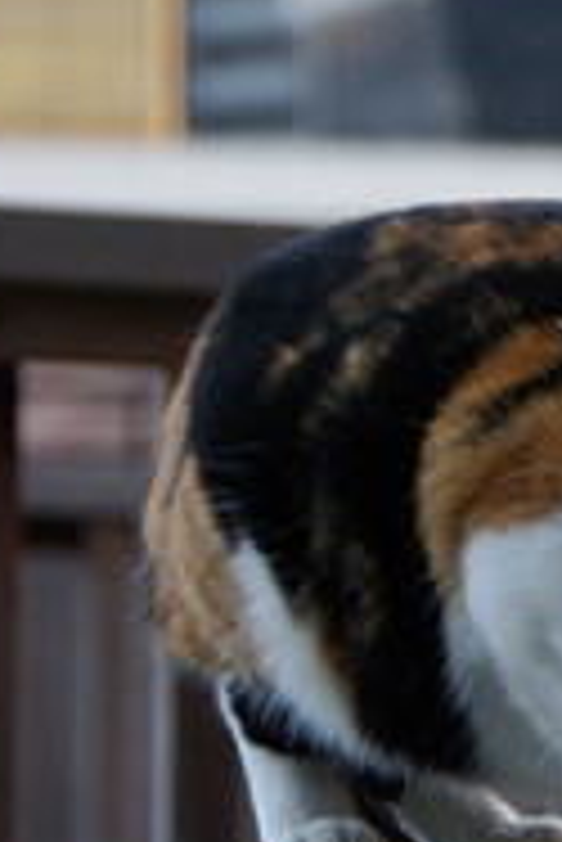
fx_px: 6567
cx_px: 609
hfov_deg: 4.9
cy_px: 86
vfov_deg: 7.3
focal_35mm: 281
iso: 560
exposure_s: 1/60
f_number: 5.6
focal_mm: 77.5
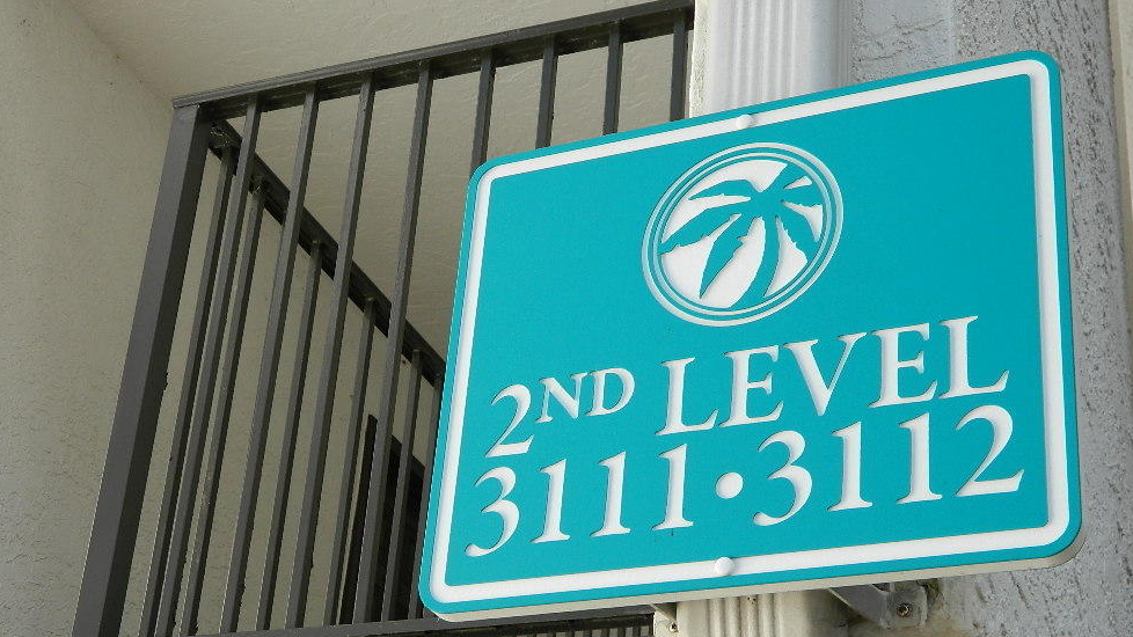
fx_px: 1953
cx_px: 543
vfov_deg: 18.5
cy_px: 379
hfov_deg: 32.4
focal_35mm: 65
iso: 80
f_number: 3.8
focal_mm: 10.2
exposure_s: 1/200
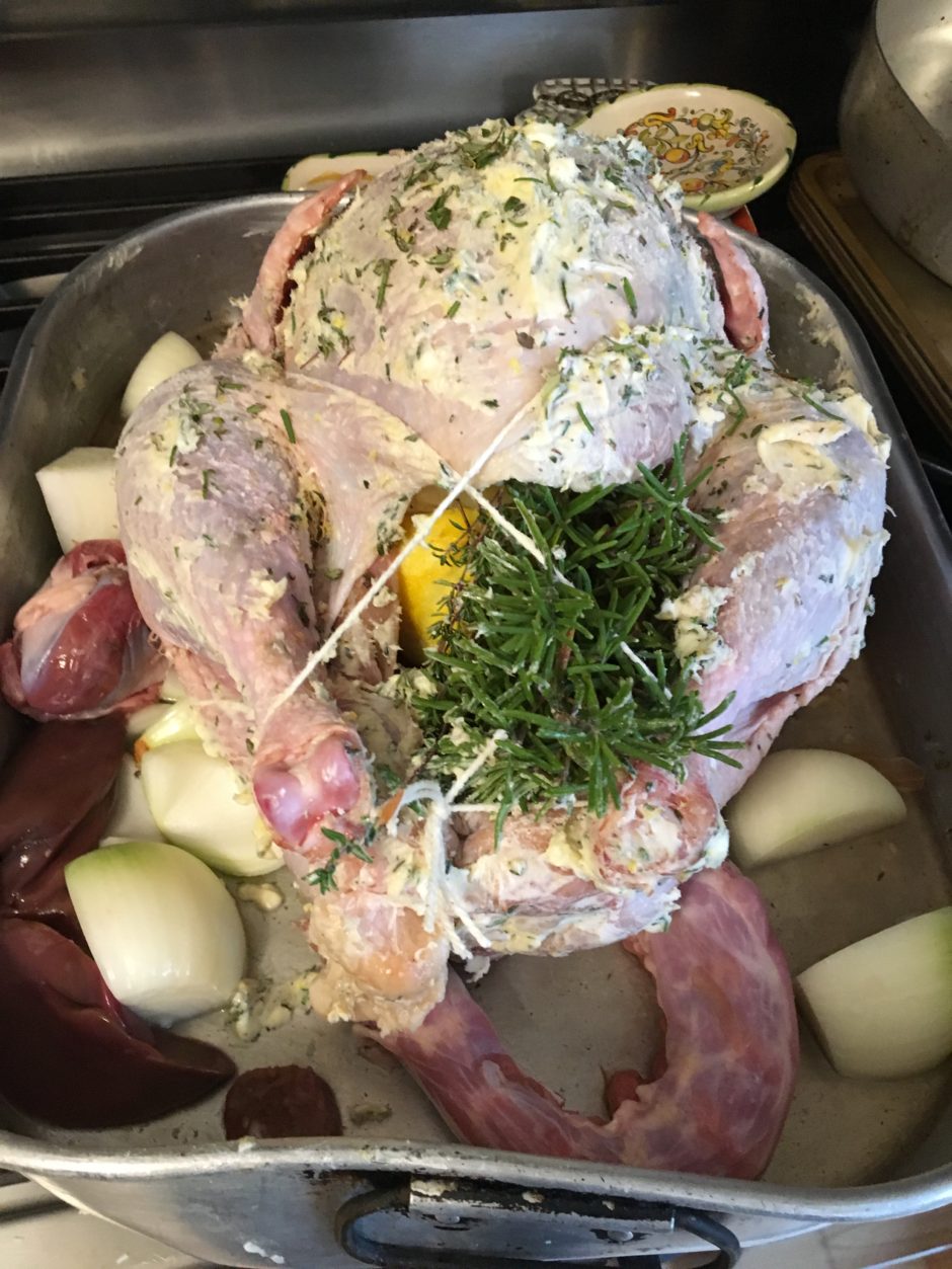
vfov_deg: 61.7
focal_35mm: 29
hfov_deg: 48.2
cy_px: 634
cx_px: 476
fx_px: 1063
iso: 200
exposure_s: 1/30
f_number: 2.2
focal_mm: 4.15
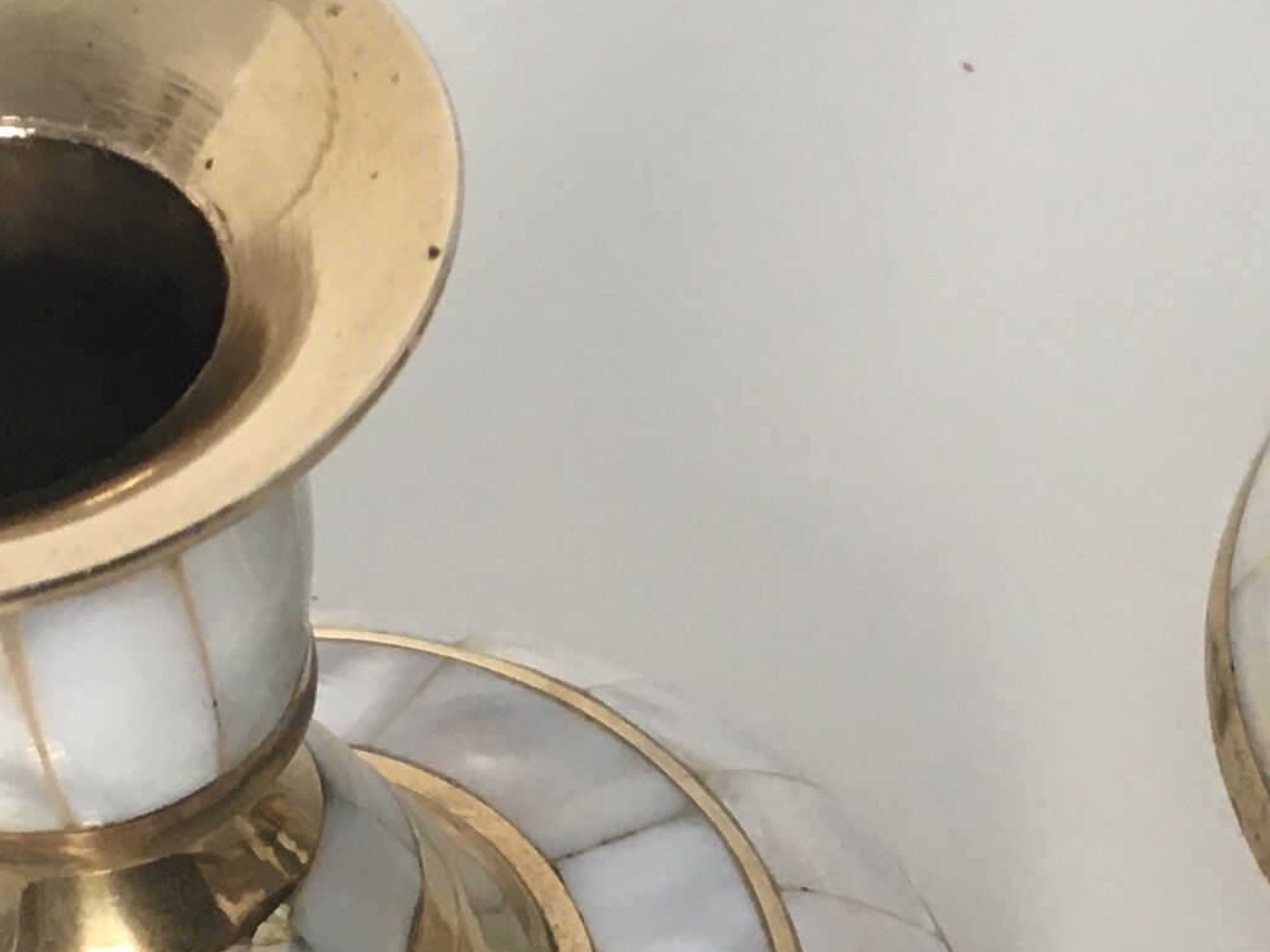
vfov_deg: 12.9
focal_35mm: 113
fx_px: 4145
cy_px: 936
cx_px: 996
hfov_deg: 17.3
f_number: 2.2
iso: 50
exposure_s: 1/33
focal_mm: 4.15
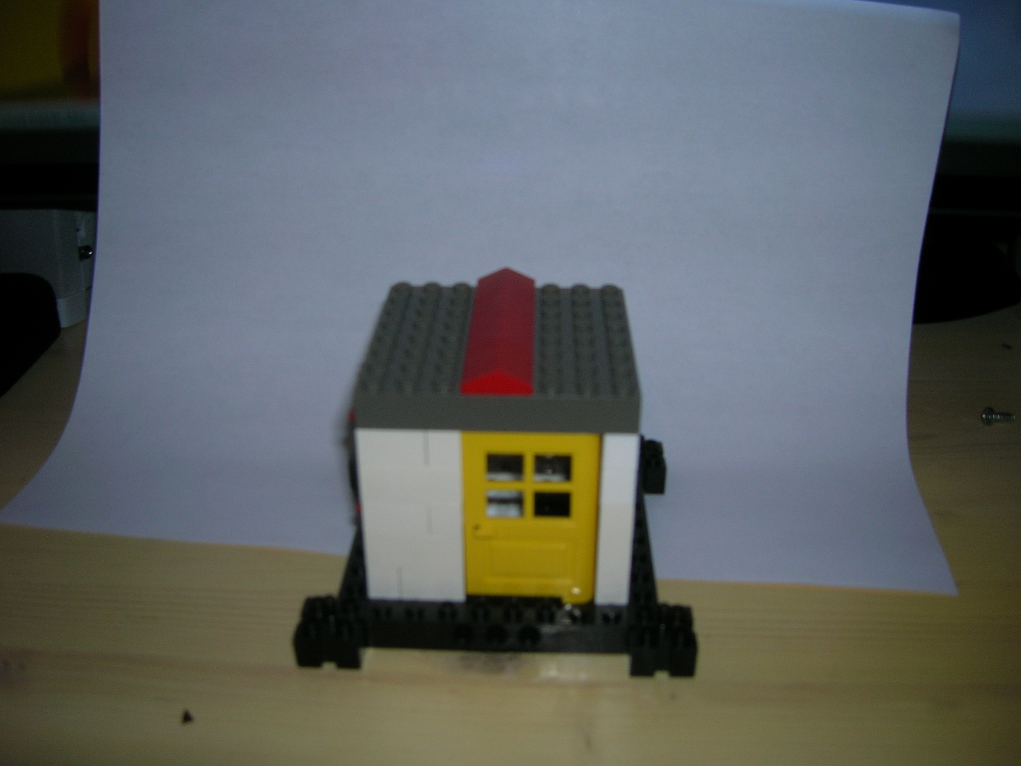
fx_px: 1003
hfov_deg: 54.0
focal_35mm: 34
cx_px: 510
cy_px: 383
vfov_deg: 41.8
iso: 50
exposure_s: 1/60.1
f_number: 2.9
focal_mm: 5.7
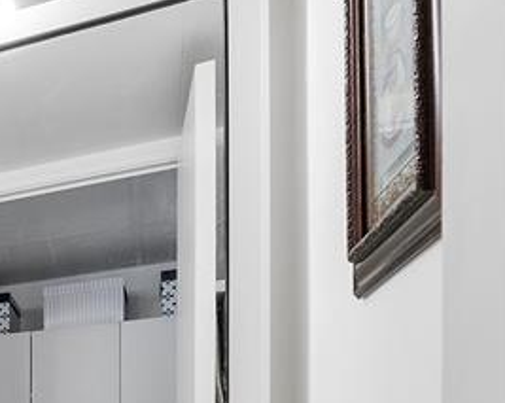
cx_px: -454
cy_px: 515
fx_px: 806
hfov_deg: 20.6
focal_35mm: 54
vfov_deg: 24.7
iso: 800
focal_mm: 10
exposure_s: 1/15
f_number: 8
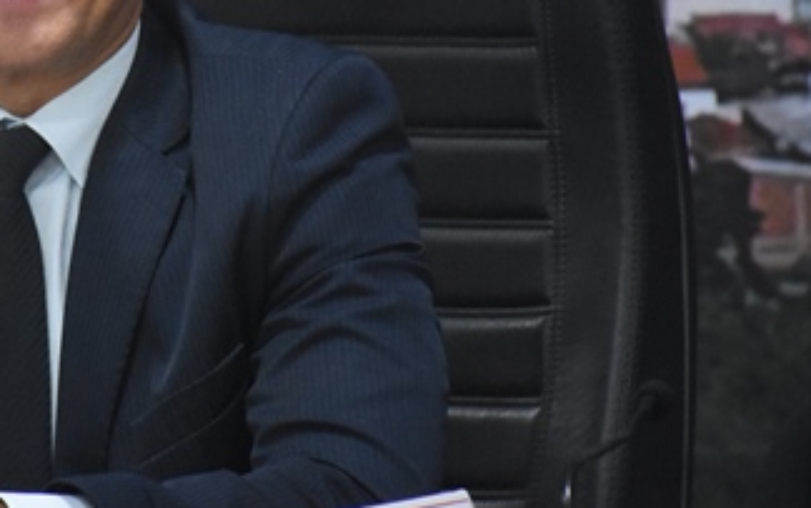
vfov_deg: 3.1
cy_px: 15
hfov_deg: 5.0
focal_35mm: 423
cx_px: 78
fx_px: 9356
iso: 6400
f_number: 5.6
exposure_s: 1/100
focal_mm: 140
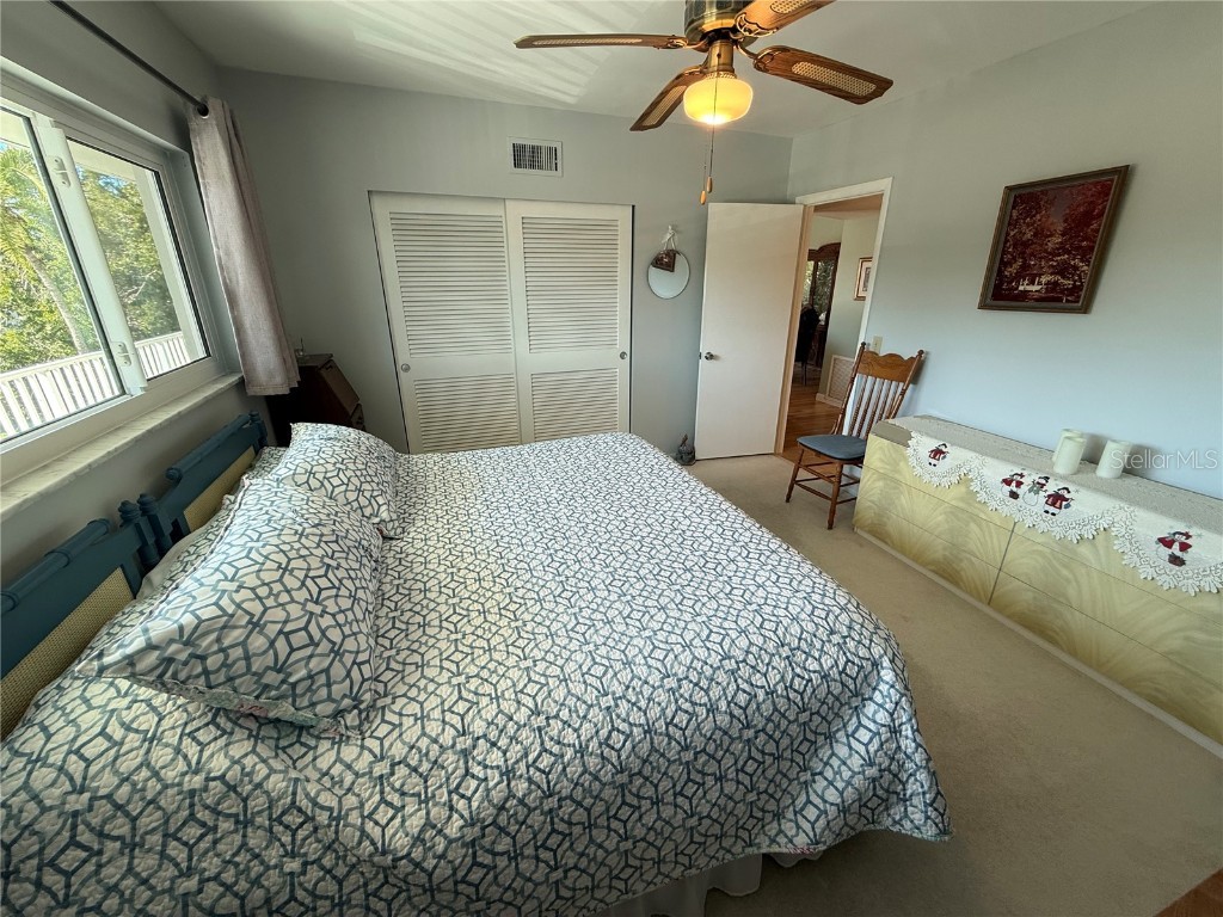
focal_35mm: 14
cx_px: 612
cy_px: 458
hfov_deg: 102.1
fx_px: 495
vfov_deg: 85.7
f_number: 2.2
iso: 100
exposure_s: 1/120
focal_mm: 2.22
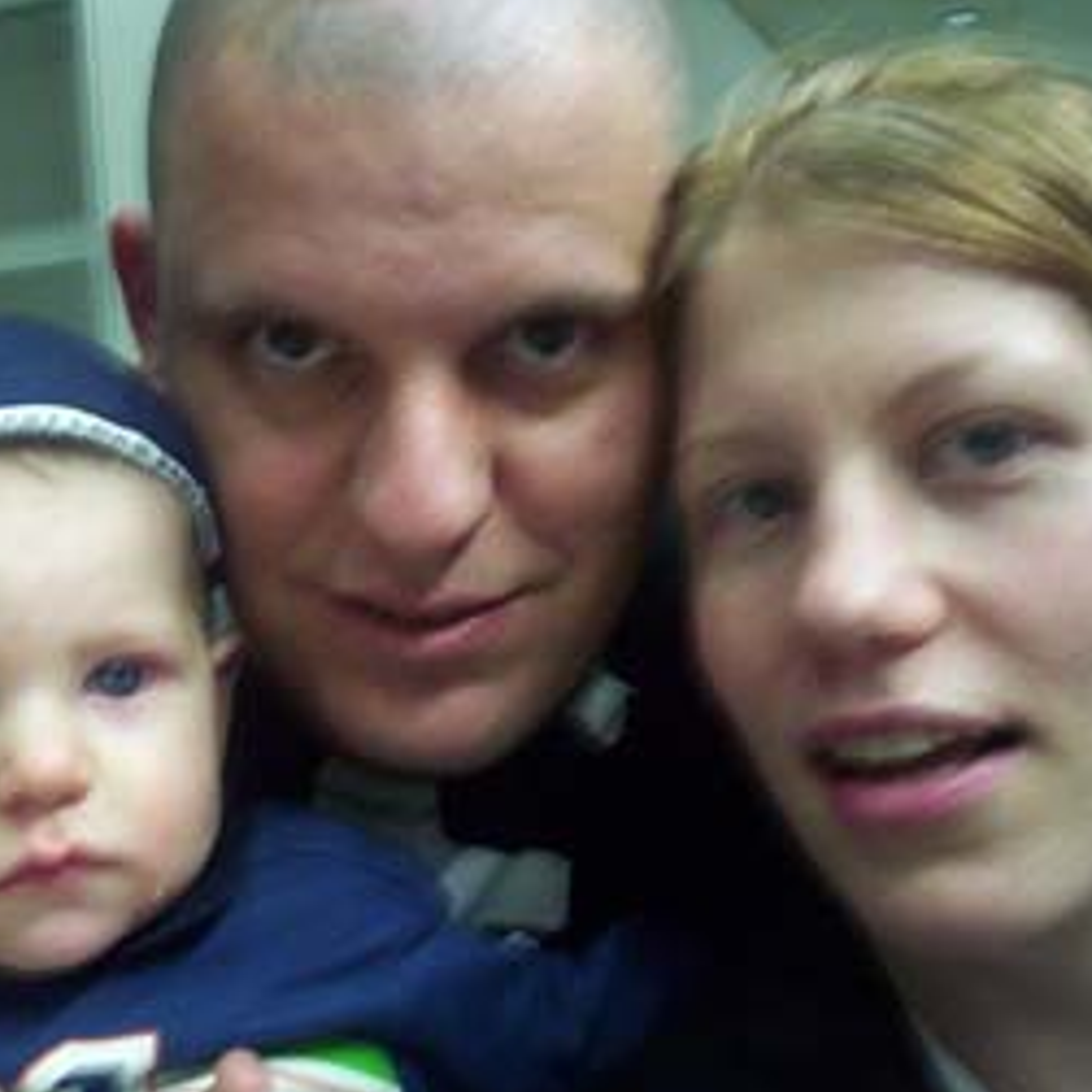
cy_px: 566
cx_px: 431
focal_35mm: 47
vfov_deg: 36.1
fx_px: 1677
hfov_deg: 35.9
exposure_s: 1/8
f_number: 4.5
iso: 200
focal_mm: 4.99
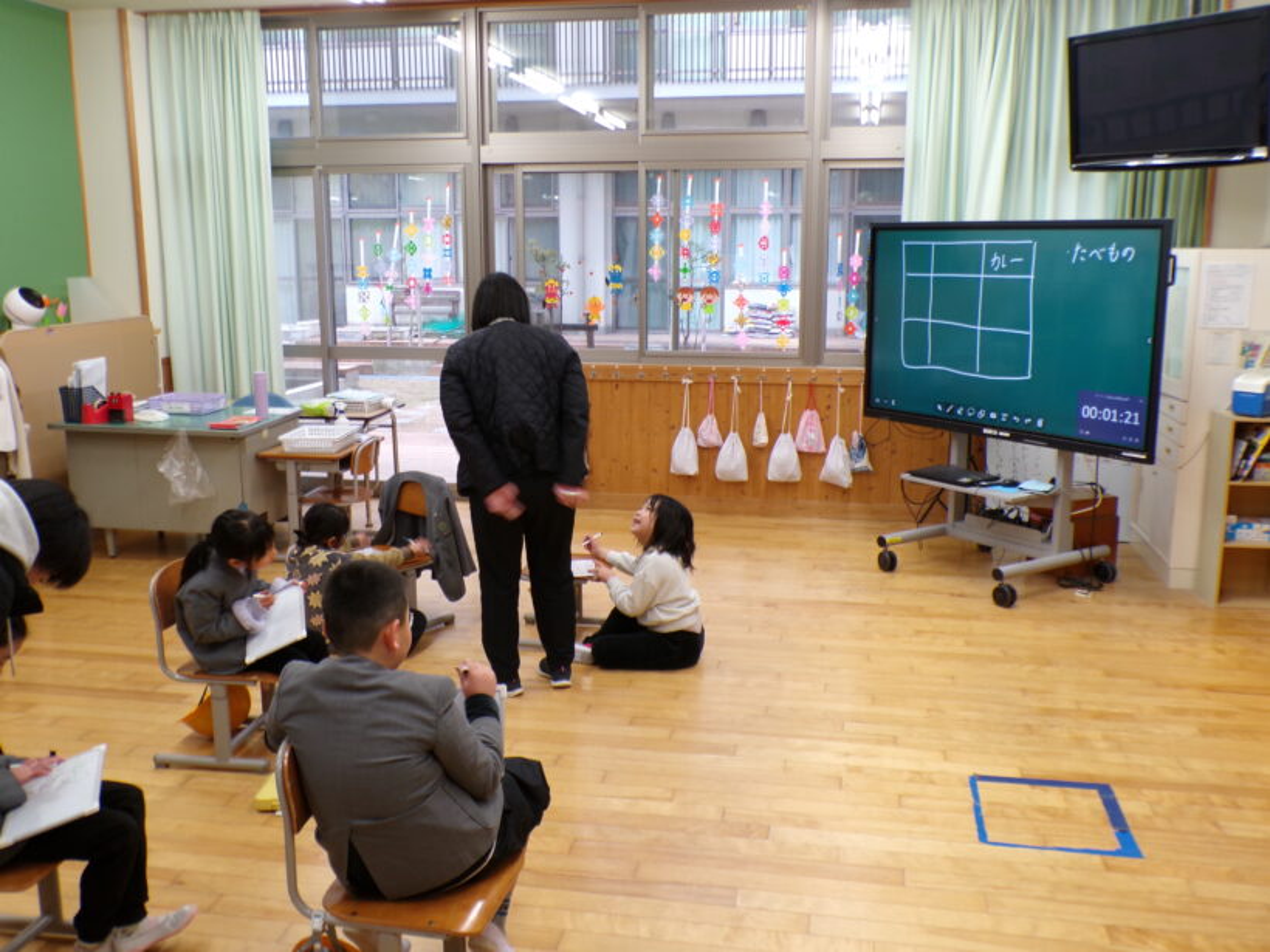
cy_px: 476
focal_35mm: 32
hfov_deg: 56.8
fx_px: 1174
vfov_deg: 44.2
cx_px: 635
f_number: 3.2
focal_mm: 5.8
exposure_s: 1/34
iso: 168
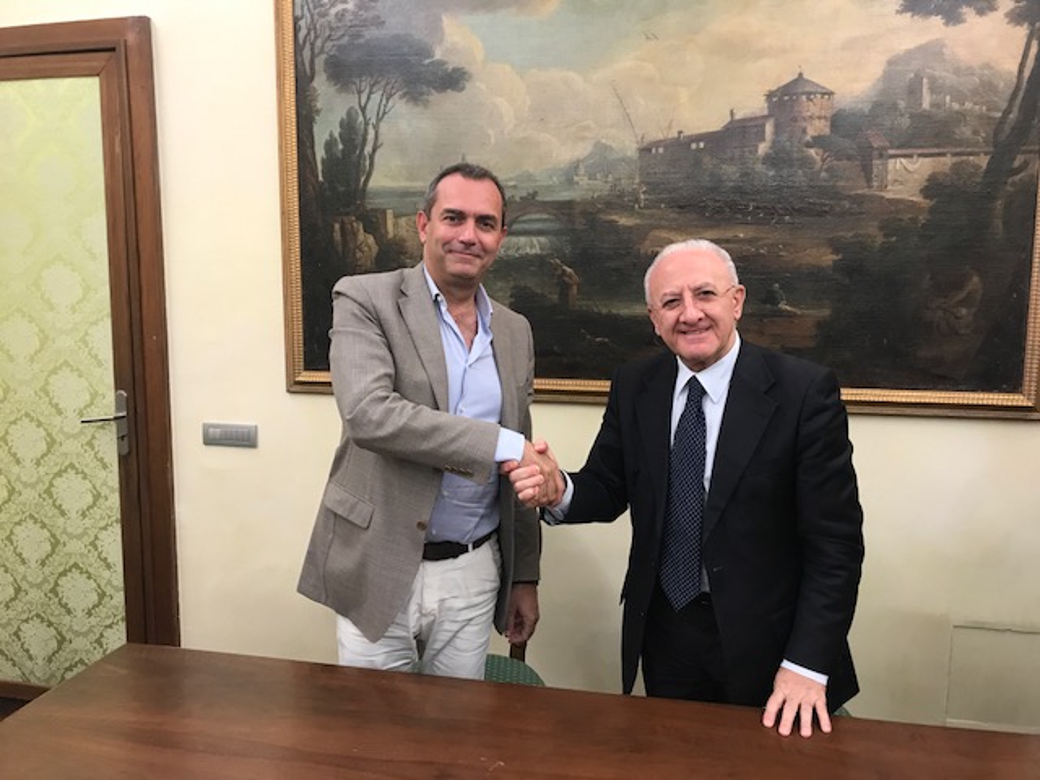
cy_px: 390
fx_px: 841
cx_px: 520
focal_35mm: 28
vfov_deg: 49.7
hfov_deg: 63.4
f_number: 1.8
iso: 40
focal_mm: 3.99
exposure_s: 1/25
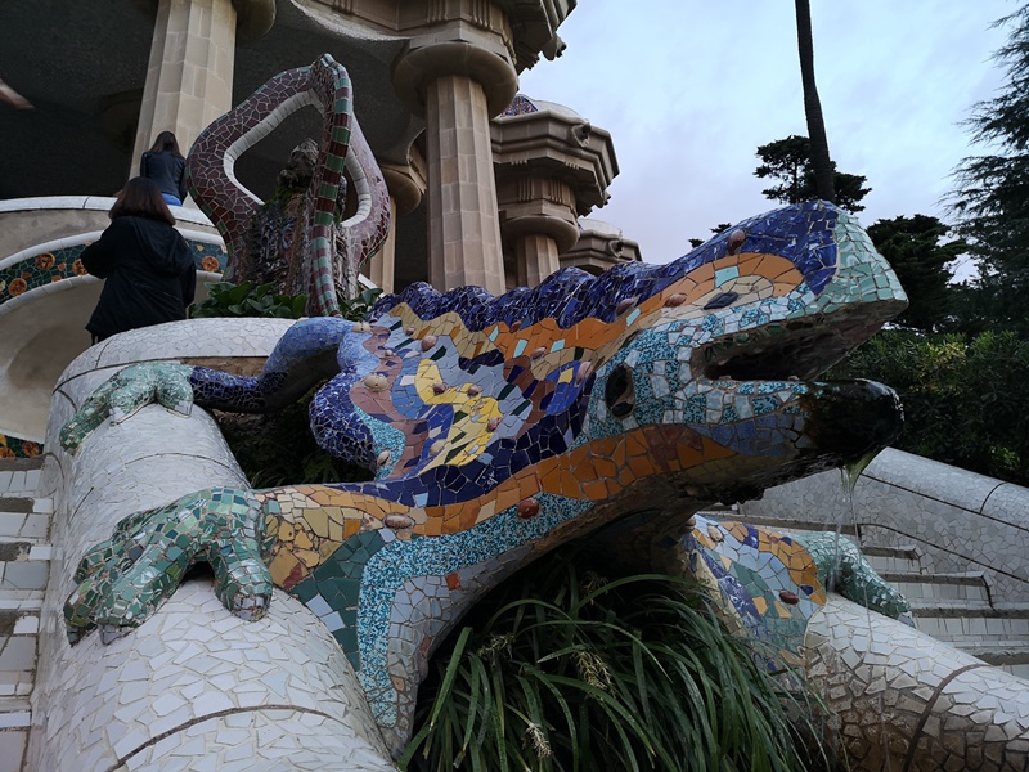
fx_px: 803
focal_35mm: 27
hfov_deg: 65.3
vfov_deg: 51.4
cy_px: 386
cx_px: 514
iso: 100
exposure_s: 1/50
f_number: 1.8
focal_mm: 3.95
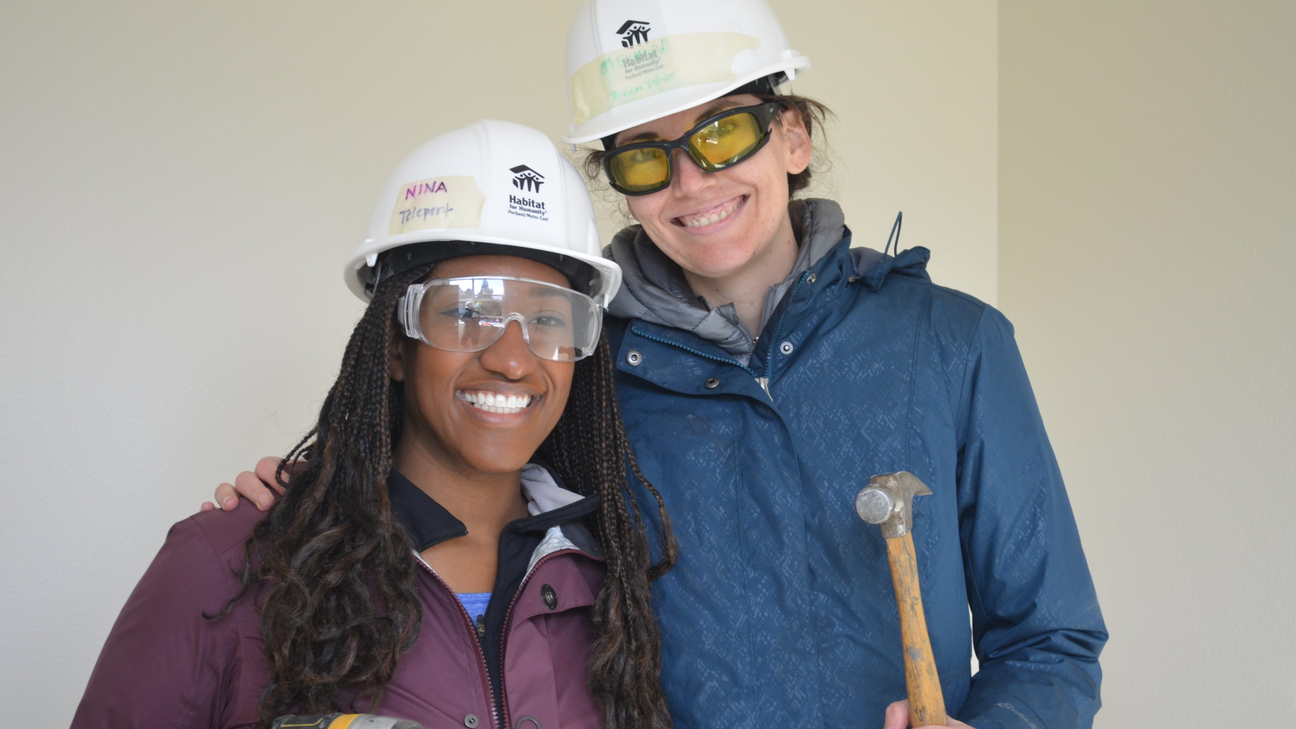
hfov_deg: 31.9
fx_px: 2268
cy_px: 372
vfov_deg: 18.3
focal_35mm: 66
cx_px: 647
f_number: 5.3
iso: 400
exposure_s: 1/80
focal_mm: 42
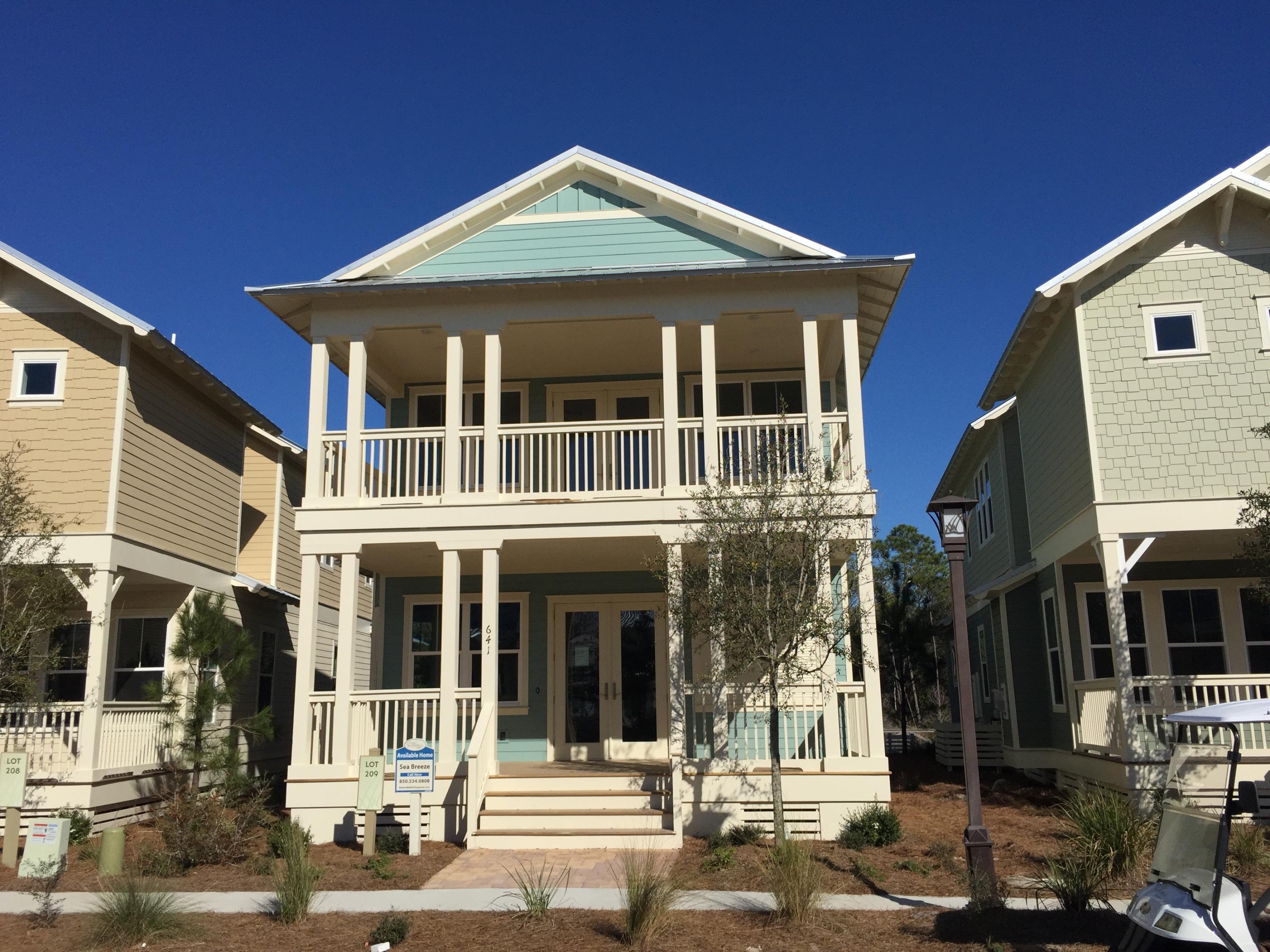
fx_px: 1064
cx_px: 635
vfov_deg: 48.2
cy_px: 476
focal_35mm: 29
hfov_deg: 61.7
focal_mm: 4.15
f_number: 2.2
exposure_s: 1/5650
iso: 32
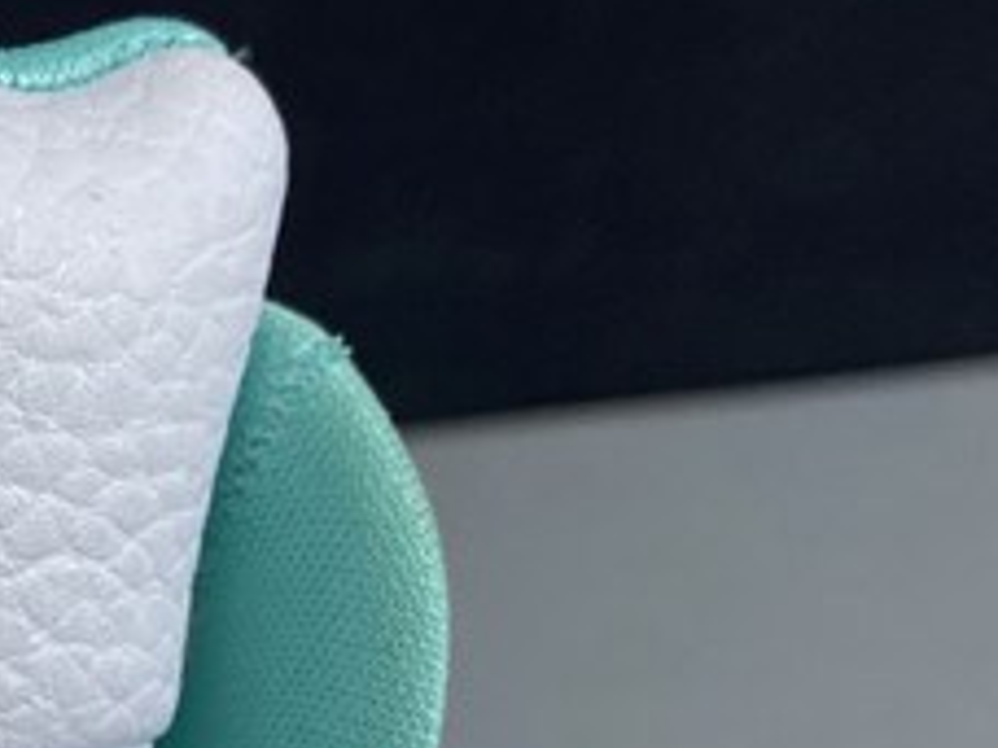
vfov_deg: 12.5
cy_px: 1054
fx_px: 3287
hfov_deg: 16.7
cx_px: -105
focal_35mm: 114
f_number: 1.8
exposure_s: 1/100
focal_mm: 4.25
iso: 40
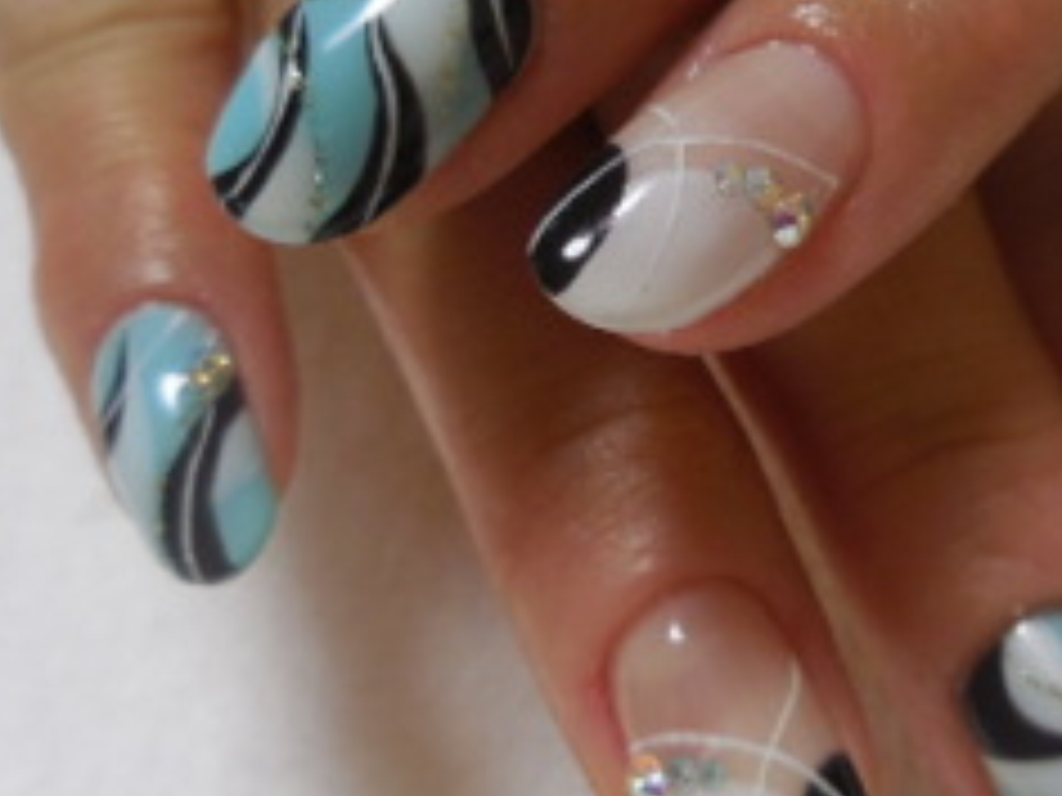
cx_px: 702
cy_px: 272
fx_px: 1626
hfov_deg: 35.8
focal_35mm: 53
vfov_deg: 27.4
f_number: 3.3
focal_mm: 4.5
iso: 160
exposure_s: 1/30
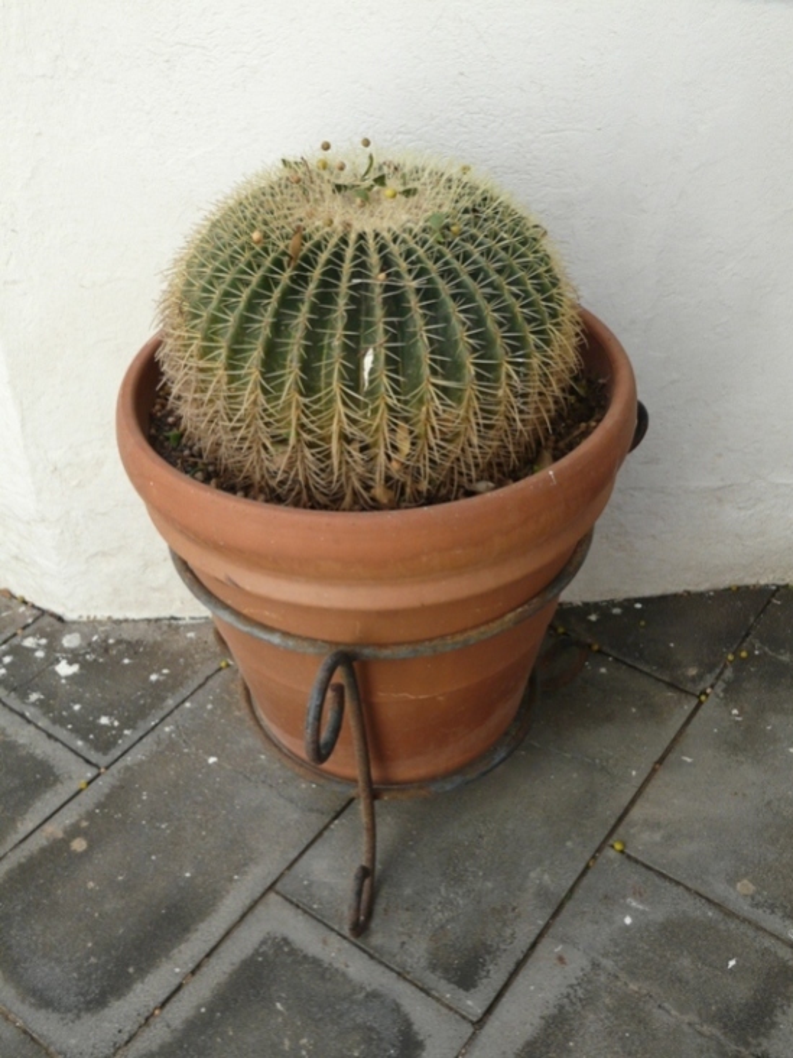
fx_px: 1130
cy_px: 529
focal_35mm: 37
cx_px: 396
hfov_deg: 38.7
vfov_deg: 50.1
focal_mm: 6
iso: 100
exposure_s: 1/100
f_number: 2.8
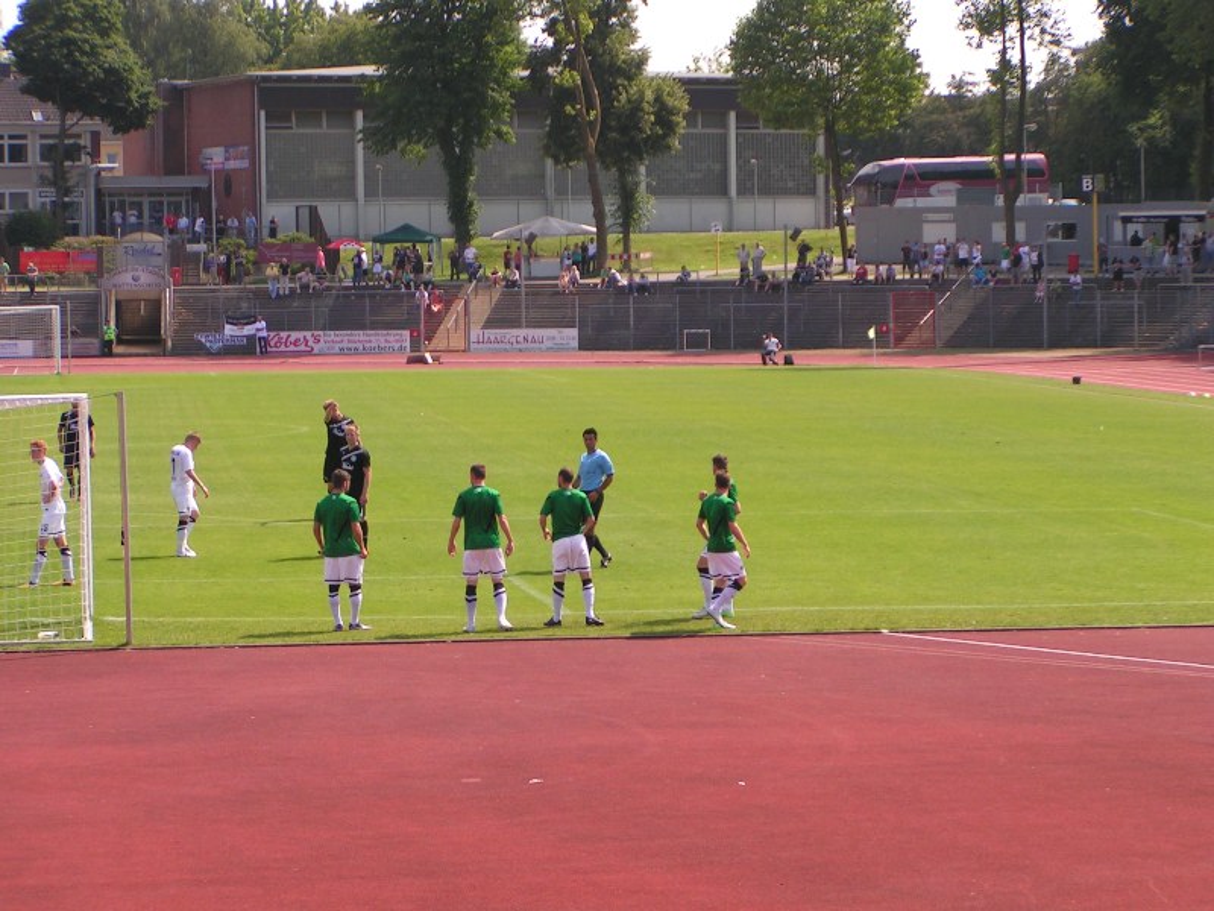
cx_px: 607
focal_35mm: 108
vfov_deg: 13.7
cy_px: 456
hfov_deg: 18.2
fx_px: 3788
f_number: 3.5
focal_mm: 16.6
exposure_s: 1/640
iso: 50
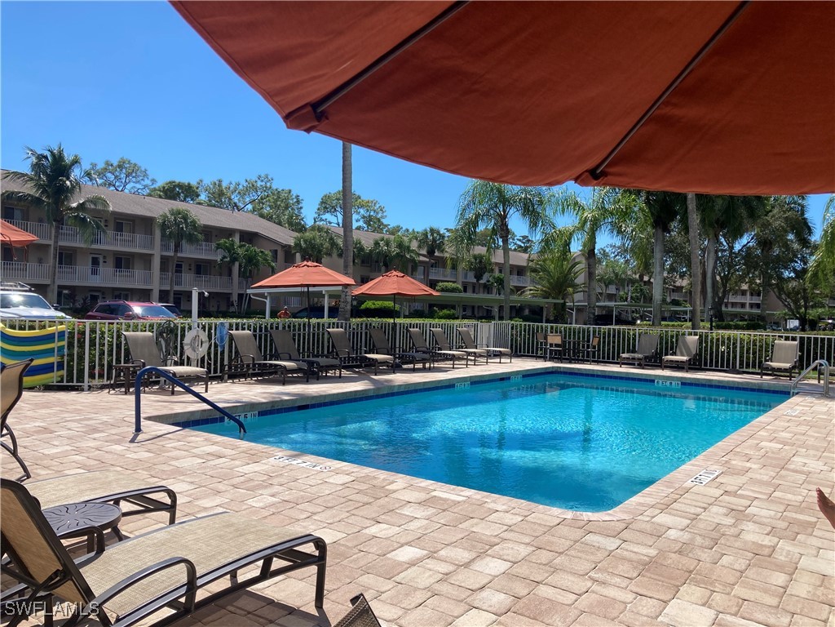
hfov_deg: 63.4
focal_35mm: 28
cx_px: 418
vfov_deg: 49.7
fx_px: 675
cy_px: 314
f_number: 1.8
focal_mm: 3.99
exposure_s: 1/2404
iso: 20
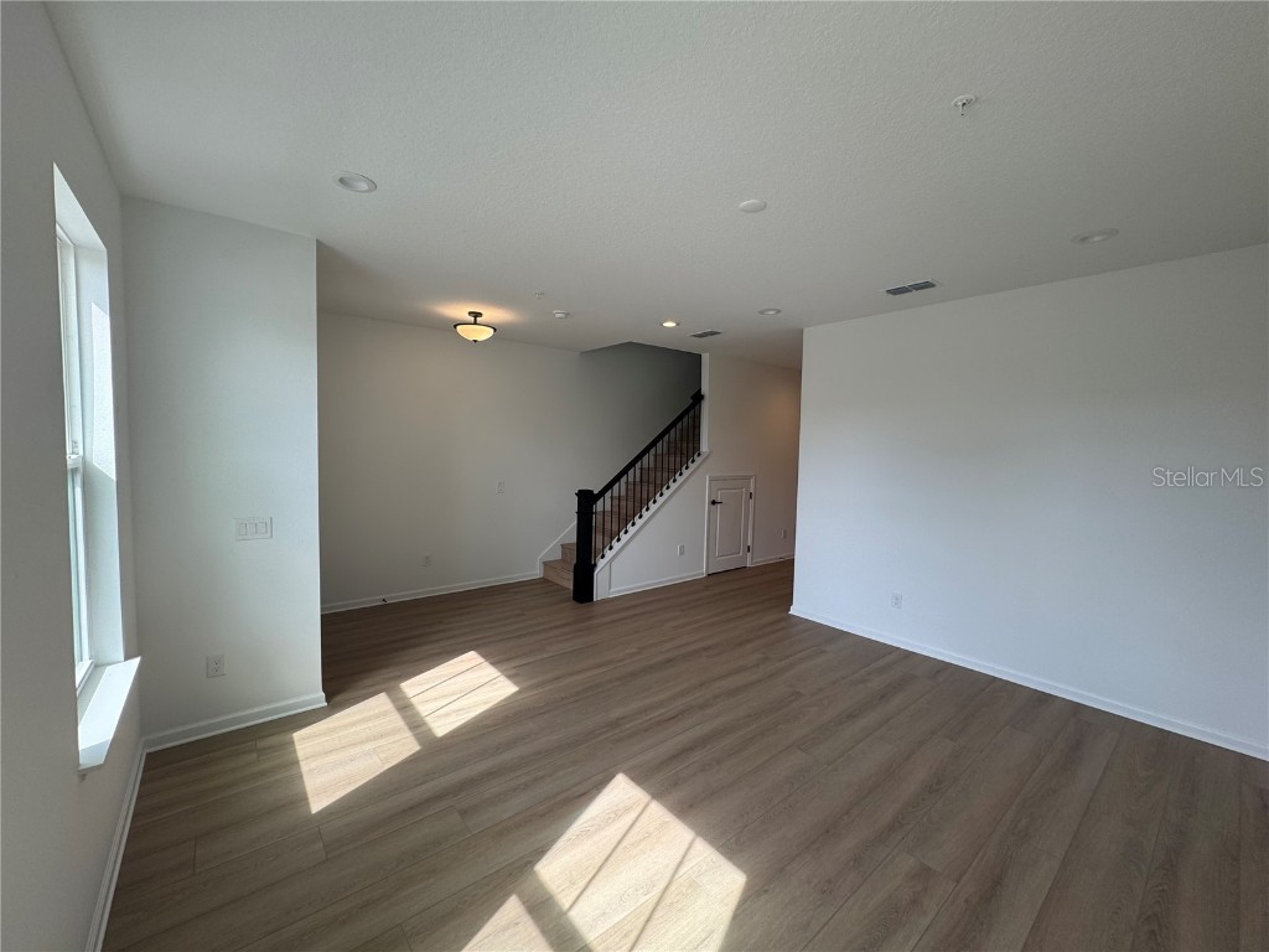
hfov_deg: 102.1
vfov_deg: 85.7
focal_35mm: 14
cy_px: 476
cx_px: 634
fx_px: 513
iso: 50
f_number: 2.2
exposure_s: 1/120
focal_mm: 2.22
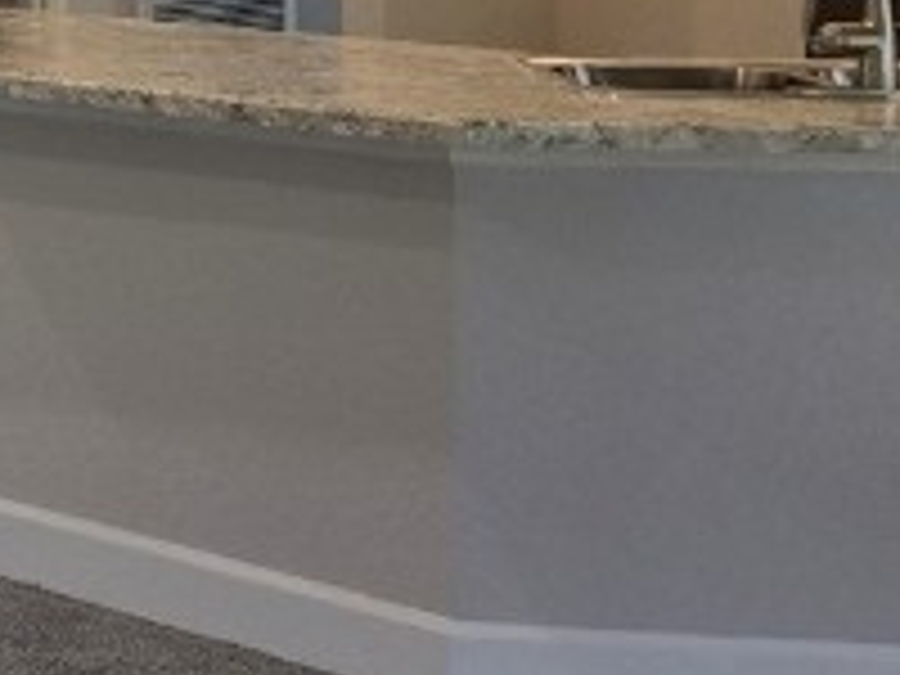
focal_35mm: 118
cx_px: -994
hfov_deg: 13.7
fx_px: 3068
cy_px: -148
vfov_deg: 12.3
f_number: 1.7
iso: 80
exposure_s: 1/120
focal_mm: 6.3
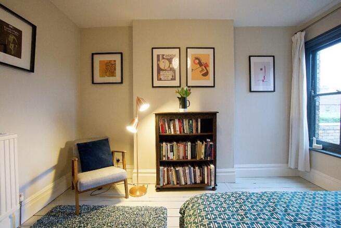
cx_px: 170
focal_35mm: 15
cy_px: 114
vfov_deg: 77.4
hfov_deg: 100.4
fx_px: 142
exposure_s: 1/160
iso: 6400
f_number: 4
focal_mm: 10
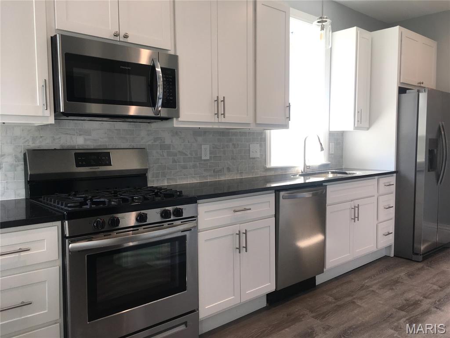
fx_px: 377
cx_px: 225
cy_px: 169
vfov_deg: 48.2
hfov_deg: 61.7
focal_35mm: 29
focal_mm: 4.15
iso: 25
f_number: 2.2
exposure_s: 1/60
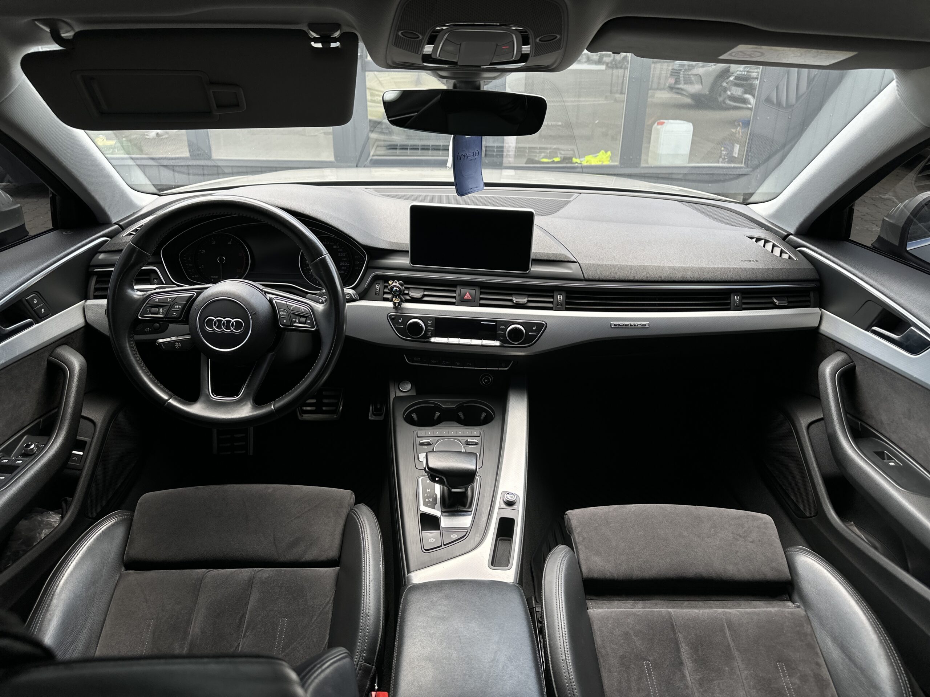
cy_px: 348
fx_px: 645
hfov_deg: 71.6
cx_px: 465
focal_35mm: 24
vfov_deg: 56.8
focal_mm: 6.86
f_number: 1.78
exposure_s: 1/354
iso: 80
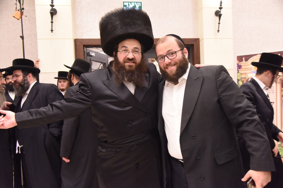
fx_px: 252
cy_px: 94
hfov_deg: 58.7
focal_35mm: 32
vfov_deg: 41.1
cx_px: 142
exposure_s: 1/100
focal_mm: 32
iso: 2500
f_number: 5
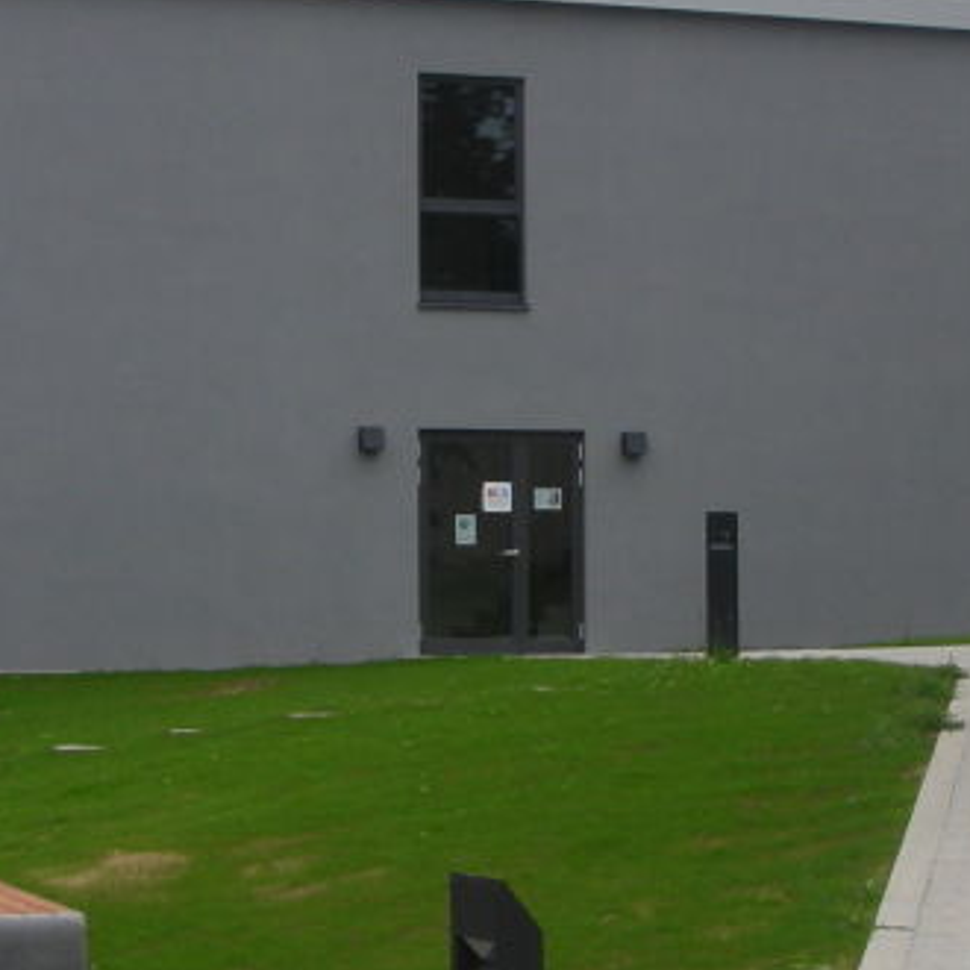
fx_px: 3043
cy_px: 409
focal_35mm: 96
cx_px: 350
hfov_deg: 18.1
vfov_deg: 18.1
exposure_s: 1/442
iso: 50
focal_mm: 5.8
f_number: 3
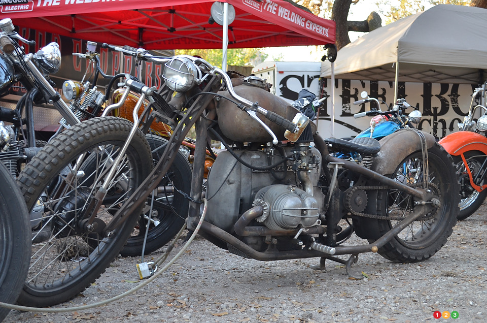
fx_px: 648
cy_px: 162
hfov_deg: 41.2
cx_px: 244
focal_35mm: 48
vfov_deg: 28.0
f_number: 5
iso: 320
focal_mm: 32
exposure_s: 1/50
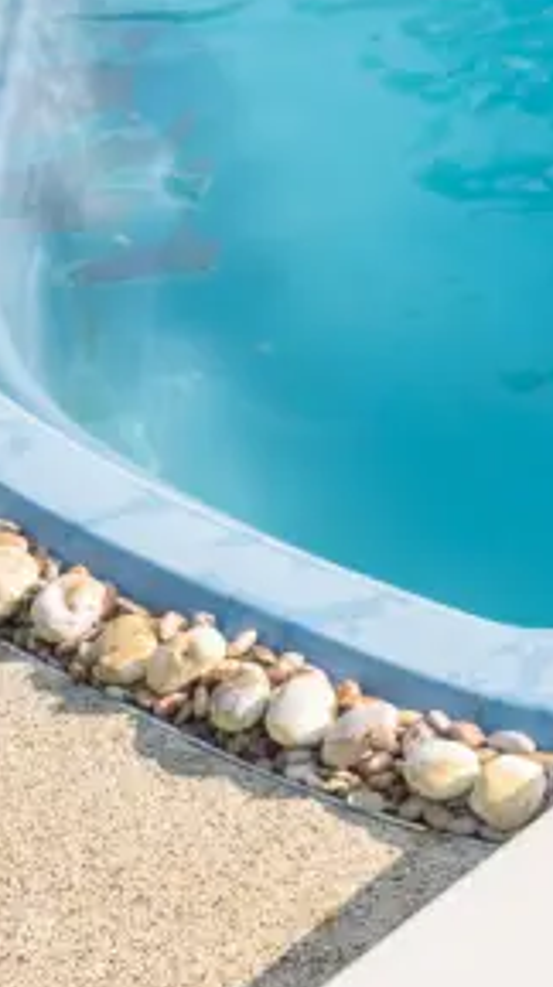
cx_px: 1355
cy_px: 900
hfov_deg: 8.8
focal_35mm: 124
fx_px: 3241
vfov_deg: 17.0
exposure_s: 1/250
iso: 160
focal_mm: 38
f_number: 6.3
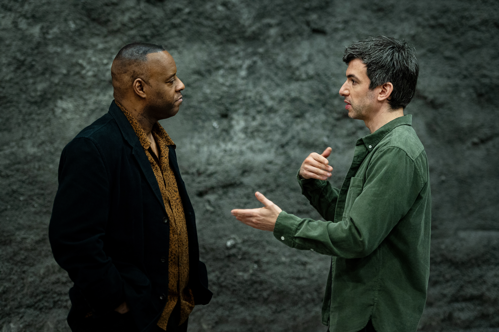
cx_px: 250
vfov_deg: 13.4
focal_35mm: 102
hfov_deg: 20.0
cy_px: 166
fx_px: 1413
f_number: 2.8
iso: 5000
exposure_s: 1/125
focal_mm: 102
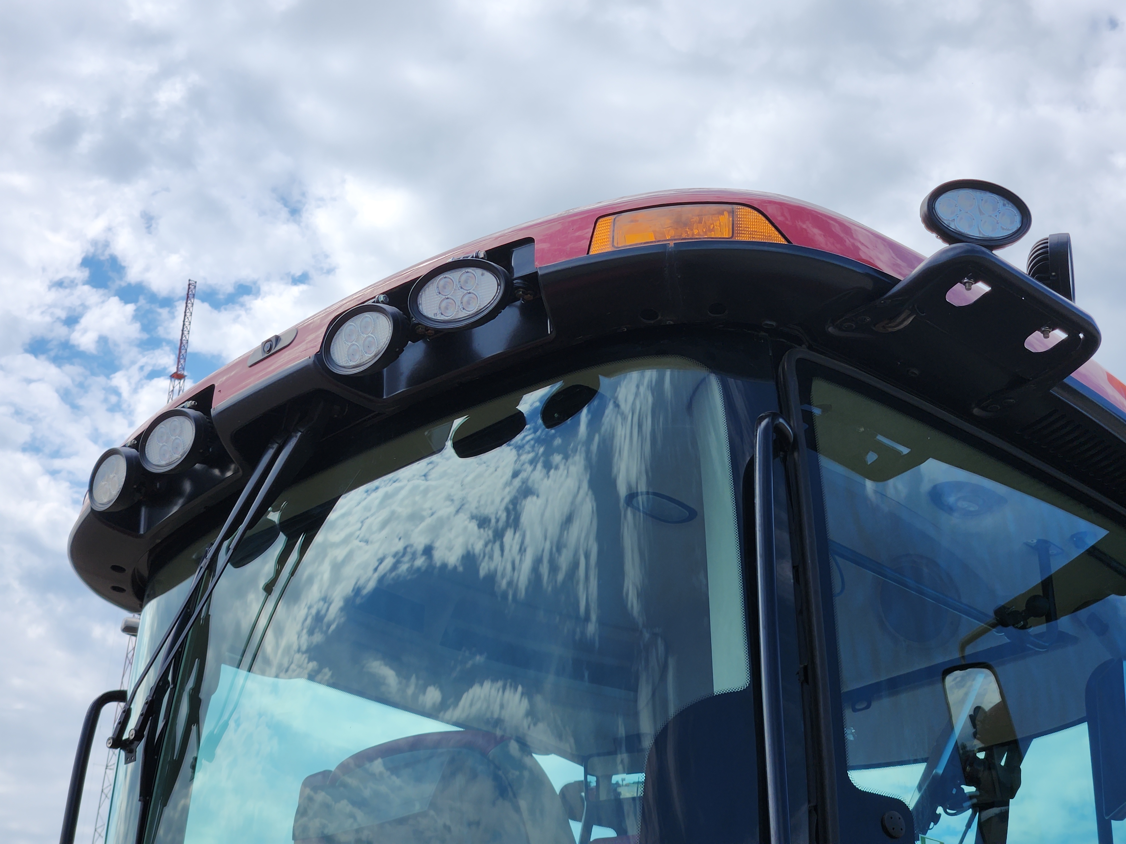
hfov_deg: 28.2
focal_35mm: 69
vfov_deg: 21.3
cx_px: 563
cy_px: 422
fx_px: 2244
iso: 25
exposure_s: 1/1437
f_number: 2.4
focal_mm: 7
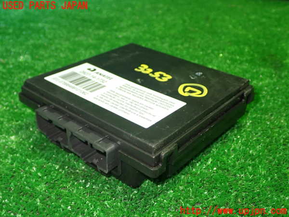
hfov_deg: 45.8
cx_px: 144
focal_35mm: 41
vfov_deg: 35.1
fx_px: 342
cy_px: 108
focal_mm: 7.31
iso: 800
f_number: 2.8
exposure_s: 1/25
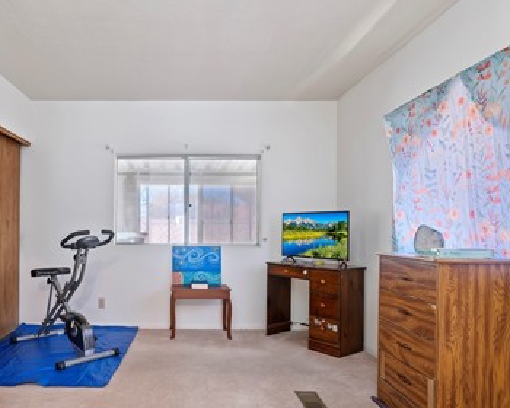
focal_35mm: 24
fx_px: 362
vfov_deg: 58.6
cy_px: 230
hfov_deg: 68.7
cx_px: 179
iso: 500
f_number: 10
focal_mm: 14
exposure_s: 1/1.25
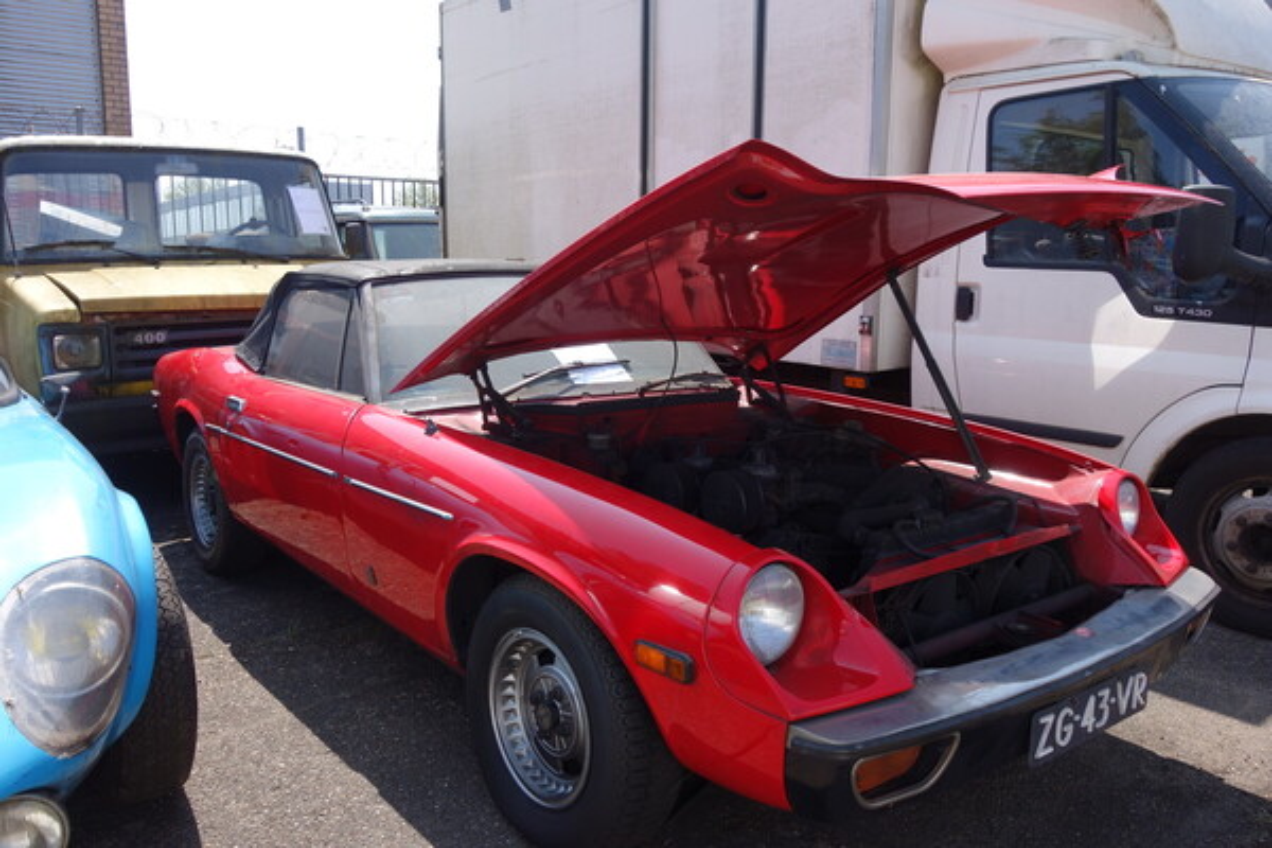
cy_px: 424
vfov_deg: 46.4
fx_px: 989
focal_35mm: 28
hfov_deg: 65.5
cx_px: 636
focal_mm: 10.4
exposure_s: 1/200
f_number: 5.6
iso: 125
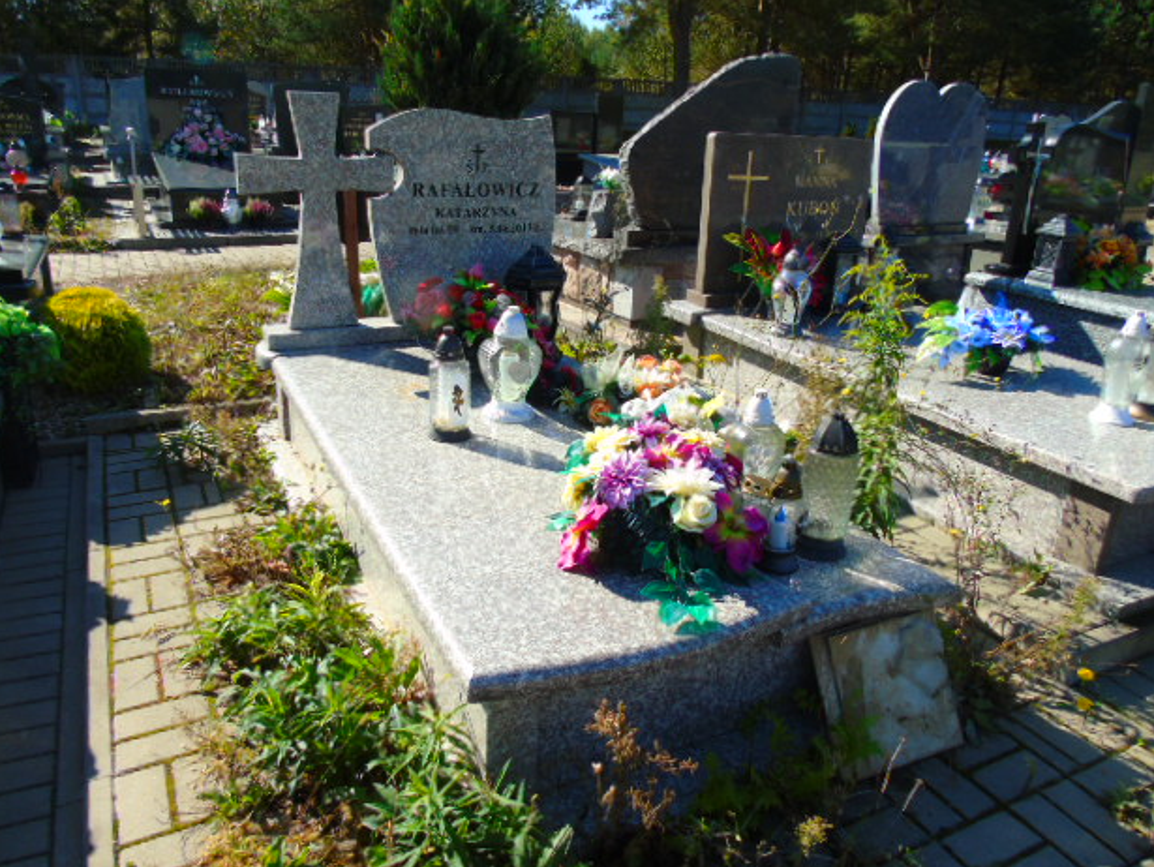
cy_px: 434
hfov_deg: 67.3
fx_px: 867
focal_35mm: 26
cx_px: 561
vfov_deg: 53.1
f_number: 3.4
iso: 80
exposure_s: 1/500
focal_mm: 4.4
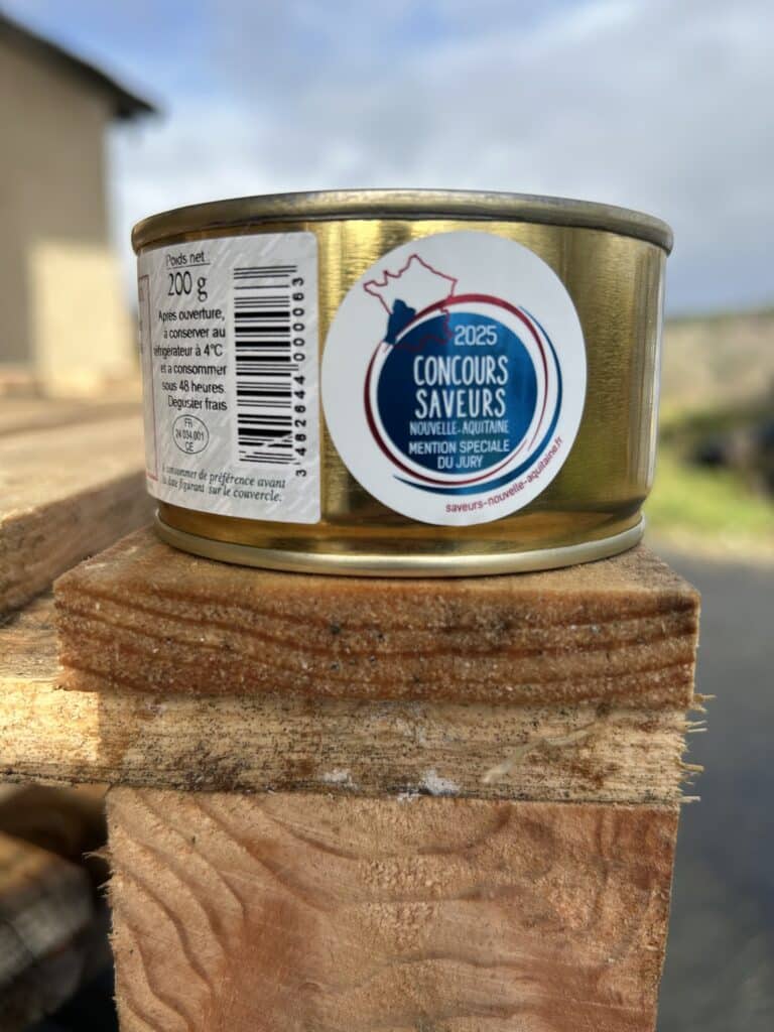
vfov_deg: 67.3
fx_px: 775
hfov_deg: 53.1
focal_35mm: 26
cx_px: 387
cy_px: 516
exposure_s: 1/2299
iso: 50
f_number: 1.5
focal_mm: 5.7
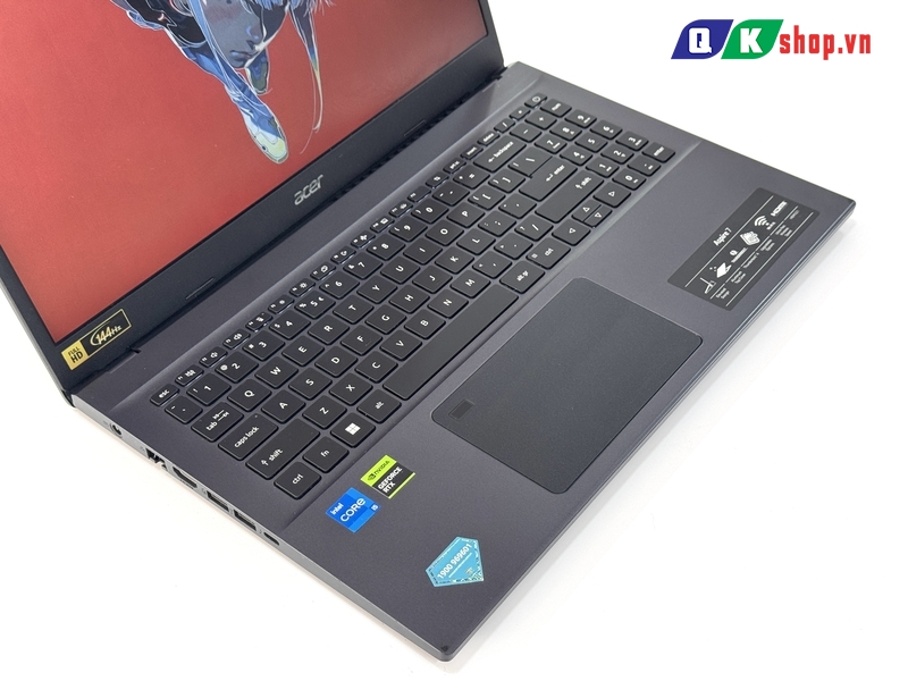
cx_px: 454
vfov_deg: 30.3
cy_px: 340
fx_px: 1259
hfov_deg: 39.7
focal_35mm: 48
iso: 100
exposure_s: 1/100
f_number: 1.78
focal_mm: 6.76
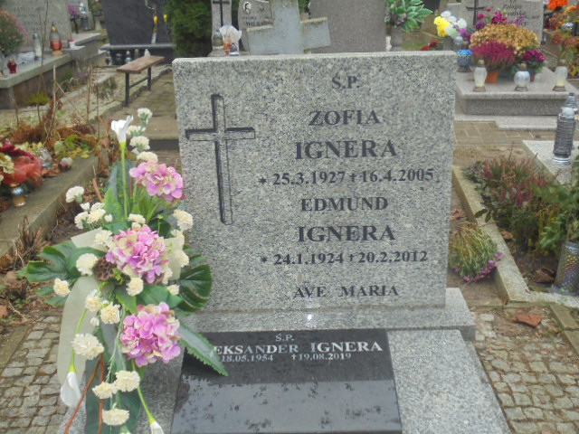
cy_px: 217
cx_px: 290
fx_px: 719
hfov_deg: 43.9
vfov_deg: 33.6
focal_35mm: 43
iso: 100
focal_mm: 7.8
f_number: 4.5
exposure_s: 1/50
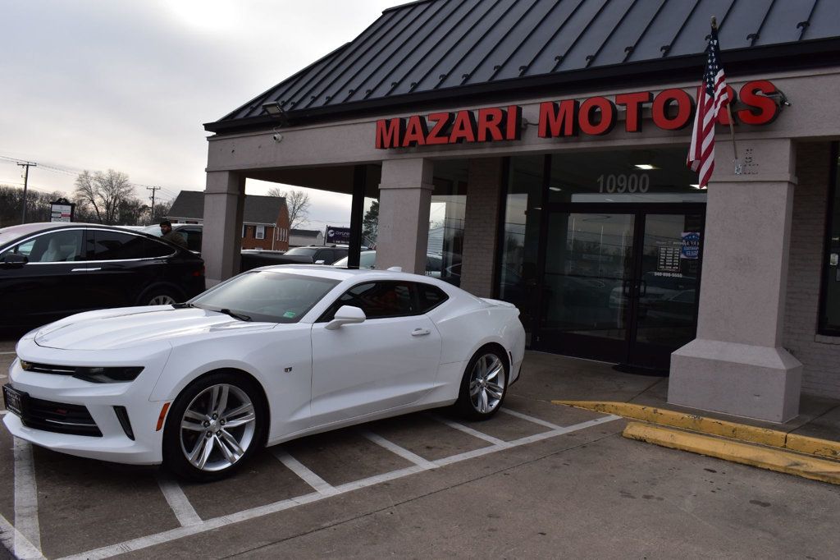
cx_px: 420
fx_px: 700
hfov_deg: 61.9
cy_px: 280
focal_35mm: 30
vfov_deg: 43.6
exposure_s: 1/320
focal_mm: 20
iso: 400
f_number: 11
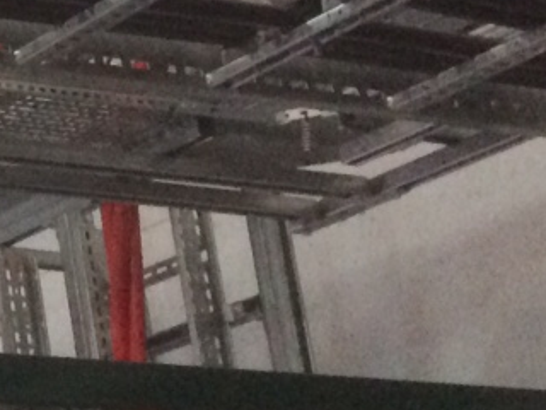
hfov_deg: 11.3
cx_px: -730
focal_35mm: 148
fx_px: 2334
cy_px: 179
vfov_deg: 10.0
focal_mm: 4.15
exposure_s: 1/25
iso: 320
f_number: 2.2
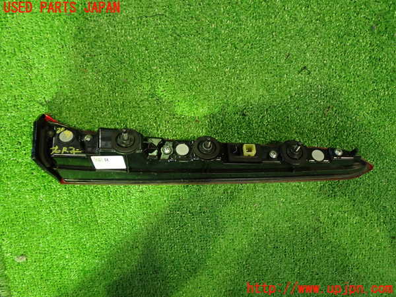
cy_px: 148
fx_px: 366
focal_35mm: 32
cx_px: 198
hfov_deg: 56.8
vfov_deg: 44.2
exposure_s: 1/30
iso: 800
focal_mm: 5.79
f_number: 2.4
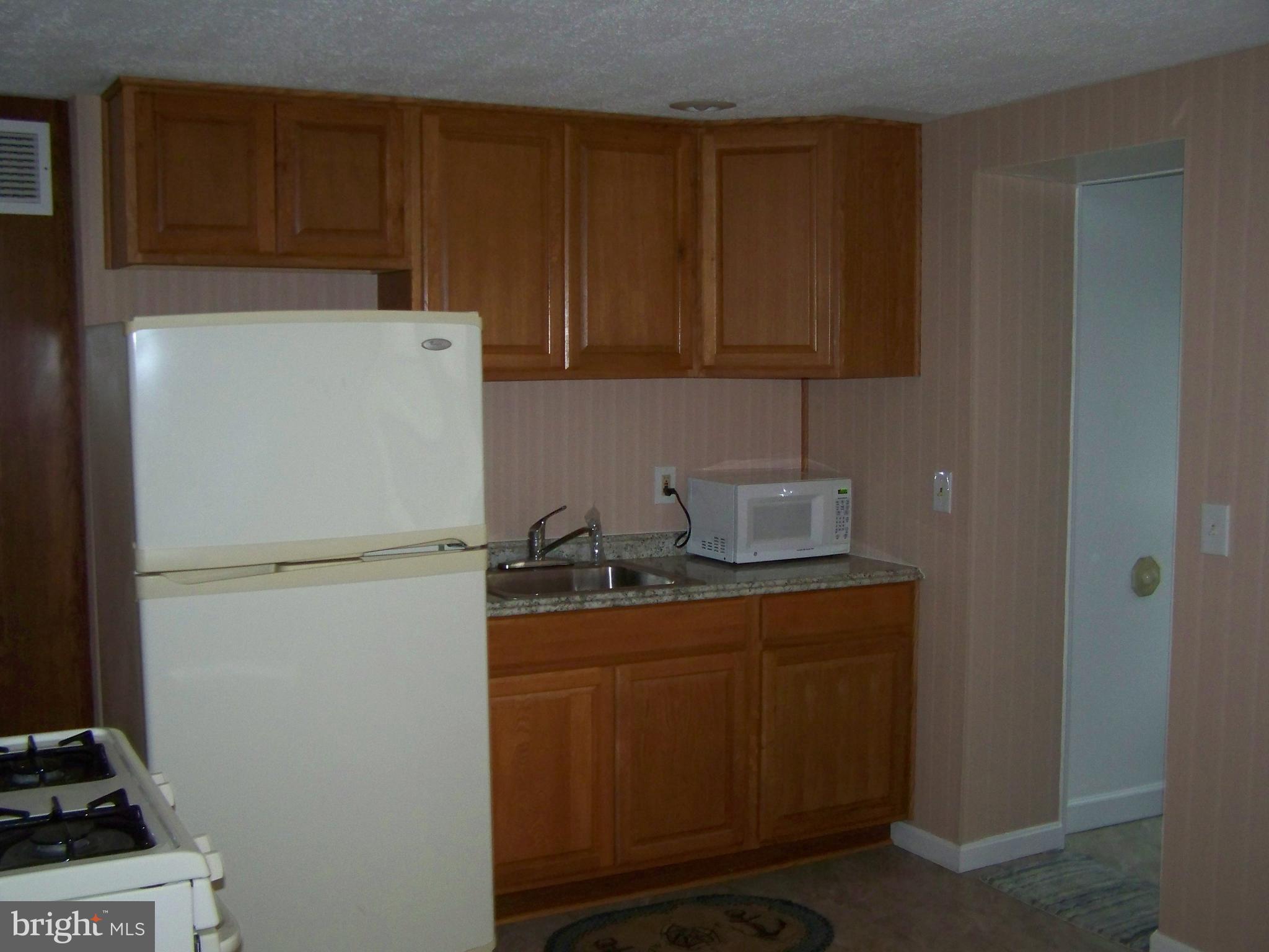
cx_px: 634
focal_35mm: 38
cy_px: 476
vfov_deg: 37.7
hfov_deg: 49.0
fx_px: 1393
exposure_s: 1/30
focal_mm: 6.3
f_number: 2.8
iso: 200
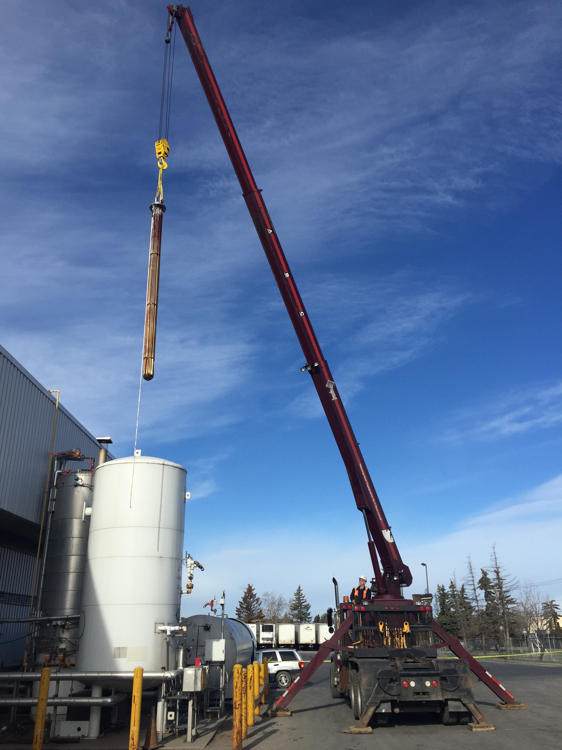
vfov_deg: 61.7
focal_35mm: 29
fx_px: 628
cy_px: 375
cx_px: 281
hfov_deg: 48.2
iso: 32
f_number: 2.2
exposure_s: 1/2475
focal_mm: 4.15
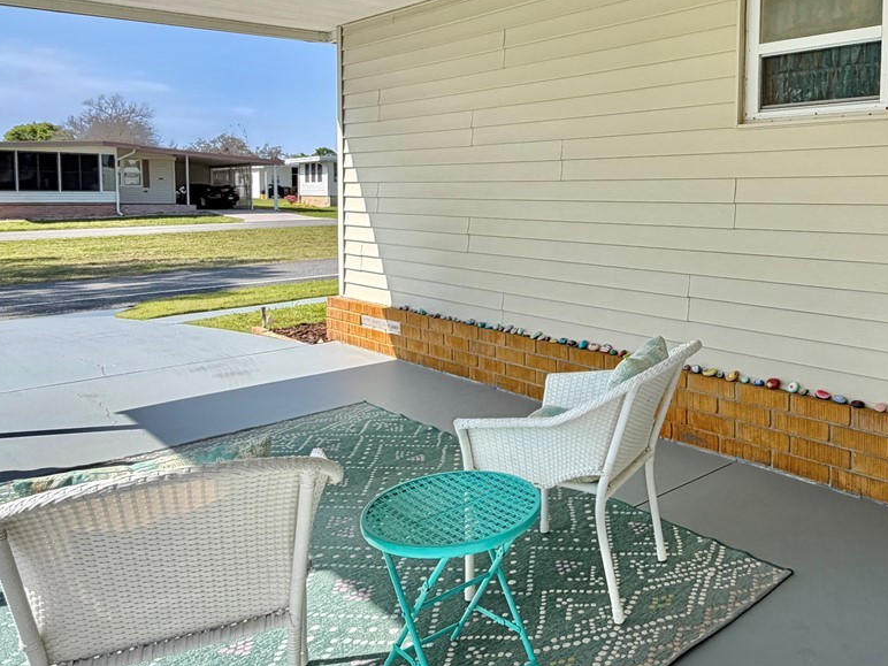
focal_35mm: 29
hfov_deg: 58.5
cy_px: 236
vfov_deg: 47.6
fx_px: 744
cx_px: 663
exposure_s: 1/770
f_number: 2.2
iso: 40
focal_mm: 2.22
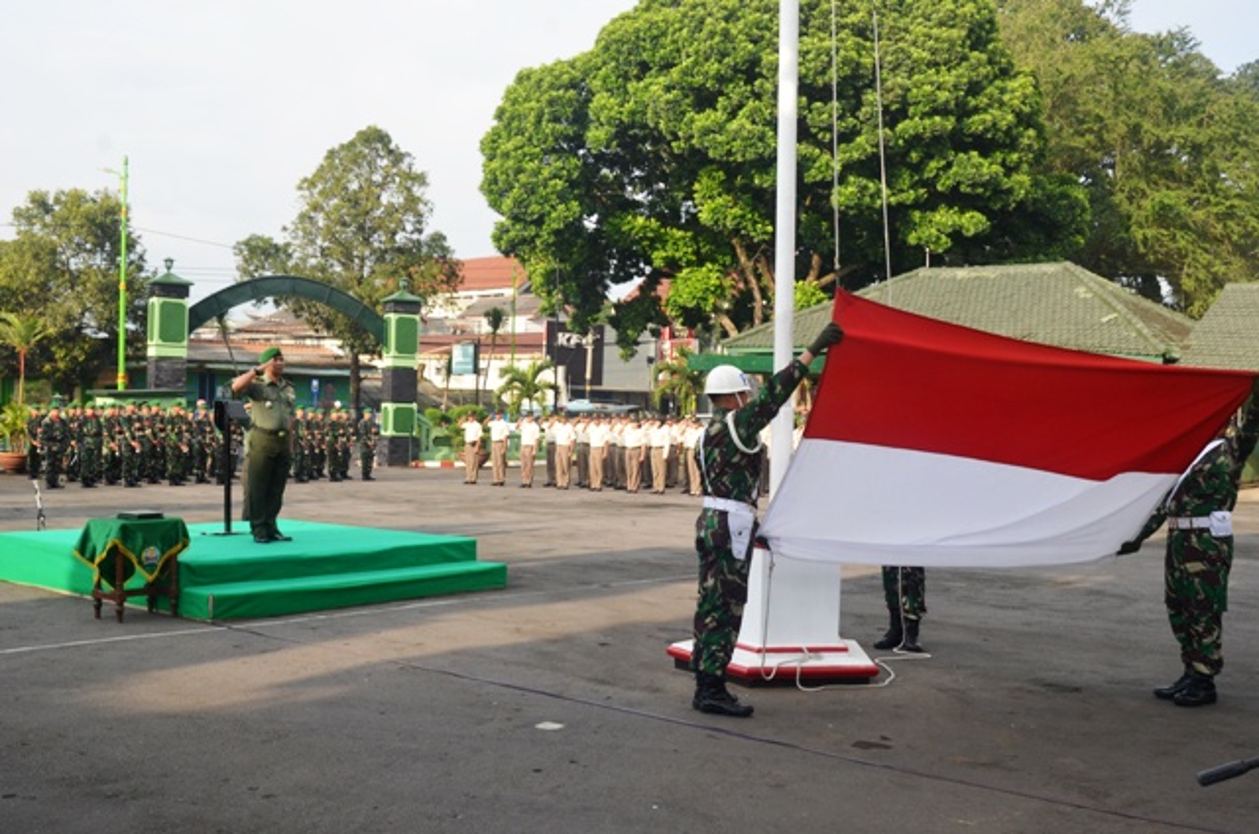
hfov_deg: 51.4
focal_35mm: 38
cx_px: 630
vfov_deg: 35.3
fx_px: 1309
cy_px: 417
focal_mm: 25
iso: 400
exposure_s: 1/250
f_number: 10
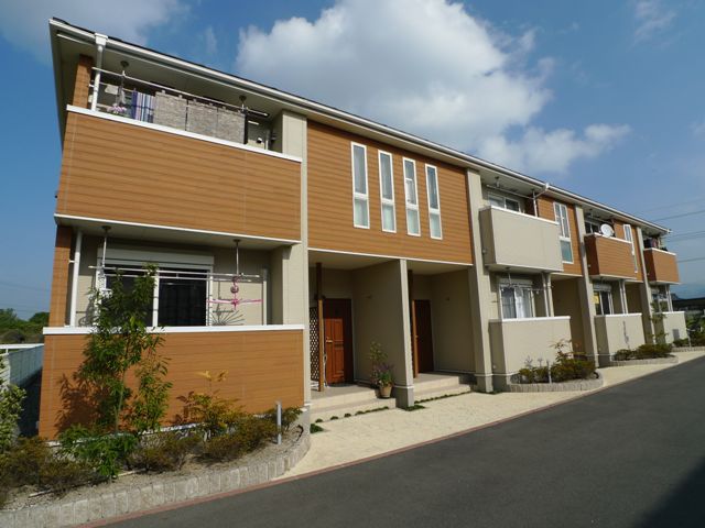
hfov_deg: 71.6
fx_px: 489
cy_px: 264
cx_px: 352
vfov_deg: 56.8
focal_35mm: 24
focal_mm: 5.1
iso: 80
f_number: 4.5
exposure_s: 1/1000
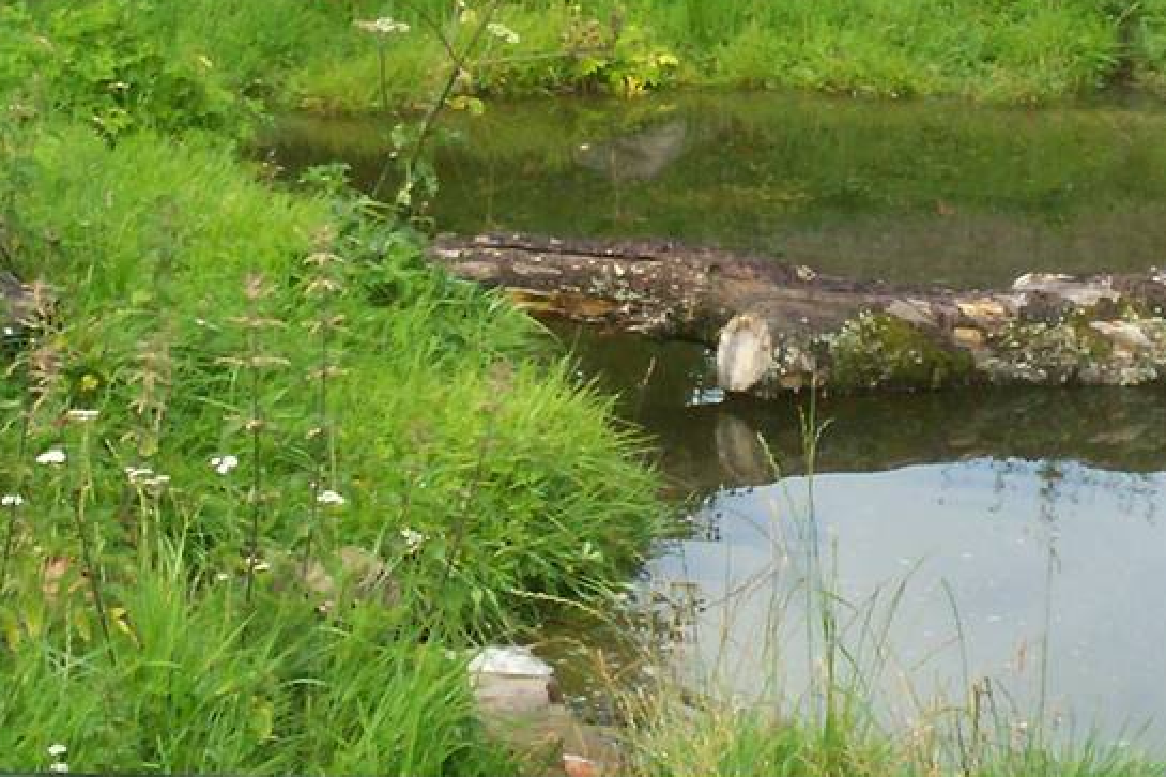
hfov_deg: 18.6
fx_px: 3561
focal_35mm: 110
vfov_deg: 12.4
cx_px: 719
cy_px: 231
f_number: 4.5
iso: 100
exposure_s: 1/241
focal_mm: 5.9
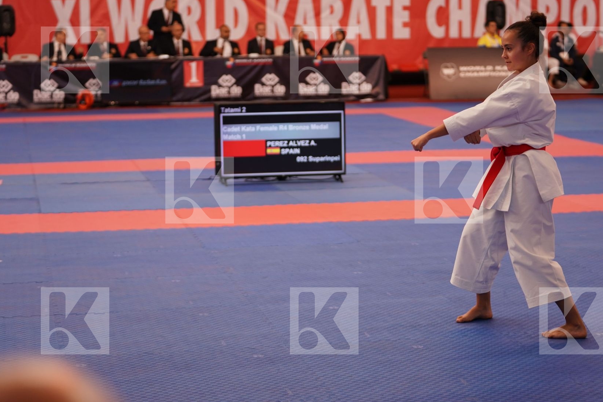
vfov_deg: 15.2
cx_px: 324
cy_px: 190
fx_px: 1507
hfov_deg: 22.6
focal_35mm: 90
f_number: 2.8
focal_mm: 82
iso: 640
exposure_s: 1/500
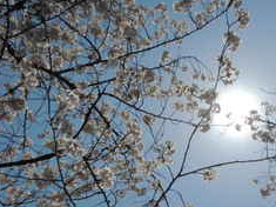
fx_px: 406
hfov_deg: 37.4
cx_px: 156
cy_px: 156
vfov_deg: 28.1
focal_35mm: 51
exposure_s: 1/1600
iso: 100
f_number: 5.6
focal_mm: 4.3
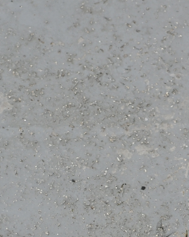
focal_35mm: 623
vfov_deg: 3.1
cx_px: -96
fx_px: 4355
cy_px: 301
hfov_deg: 2.5
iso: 200
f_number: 6.3
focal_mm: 105
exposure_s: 1/250
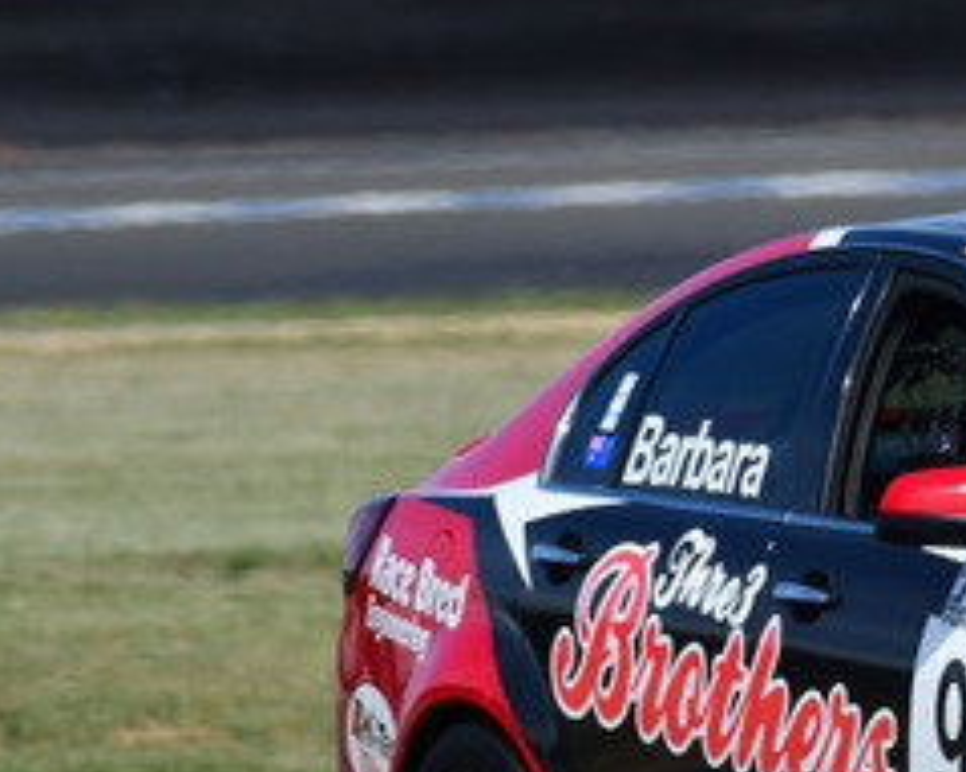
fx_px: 67387
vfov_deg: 0.7
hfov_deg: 0.8
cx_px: 1407
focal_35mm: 2358
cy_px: 449
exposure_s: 1/640
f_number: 11
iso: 320
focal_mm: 500
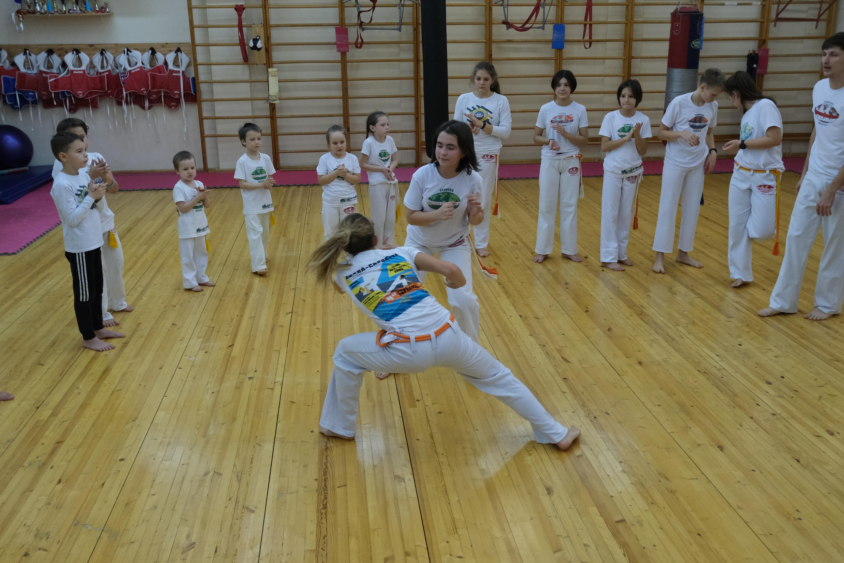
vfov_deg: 38.9
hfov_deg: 55.8
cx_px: 422
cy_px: 282
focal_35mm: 34
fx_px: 797
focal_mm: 22.8
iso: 2500
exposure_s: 1/320
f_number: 4.2
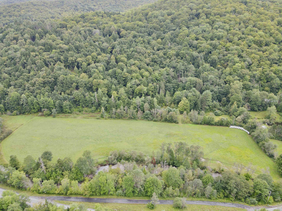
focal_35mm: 24
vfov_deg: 56.8
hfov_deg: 71.6
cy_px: 106
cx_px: 141
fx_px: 196
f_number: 2.8
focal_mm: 4.5
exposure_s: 1/60
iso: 100
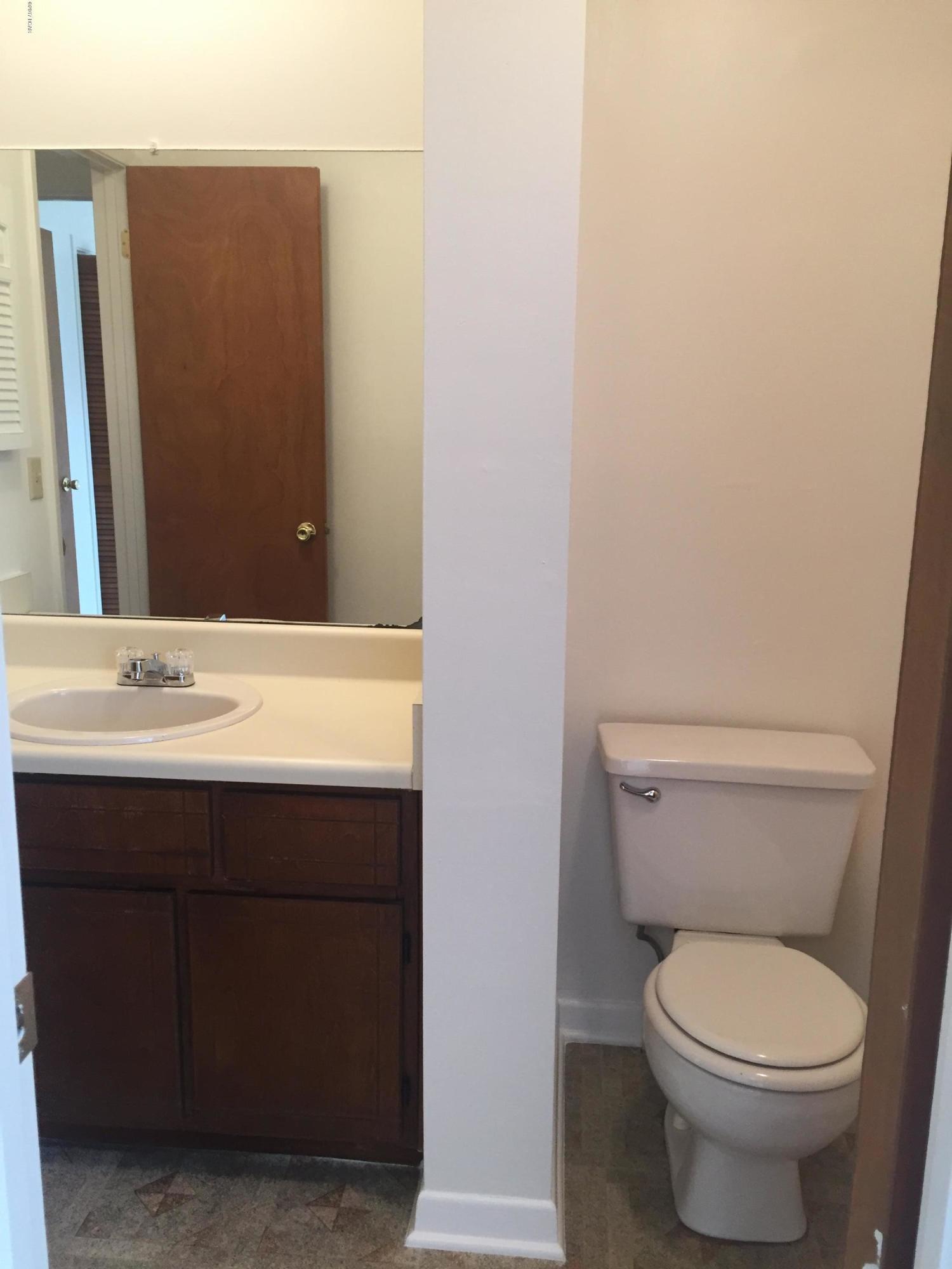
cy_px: 634
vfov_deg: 61.7
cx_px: 476
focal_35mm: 29
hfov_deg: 48.2
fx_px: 1063
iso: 50
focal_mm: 4.15
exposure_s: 1/30
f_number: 2.2
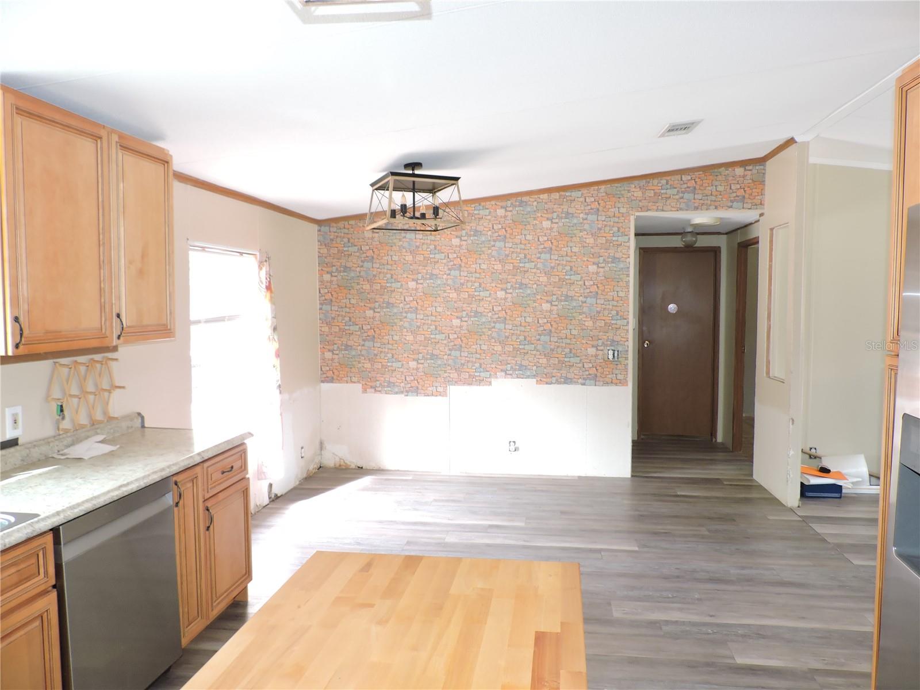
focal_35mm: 24
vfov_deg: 56.8
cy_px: 345
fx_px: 638
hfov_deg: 71.6
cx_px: 460
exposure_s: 1/40
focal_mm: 4.3
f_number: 3
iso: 250
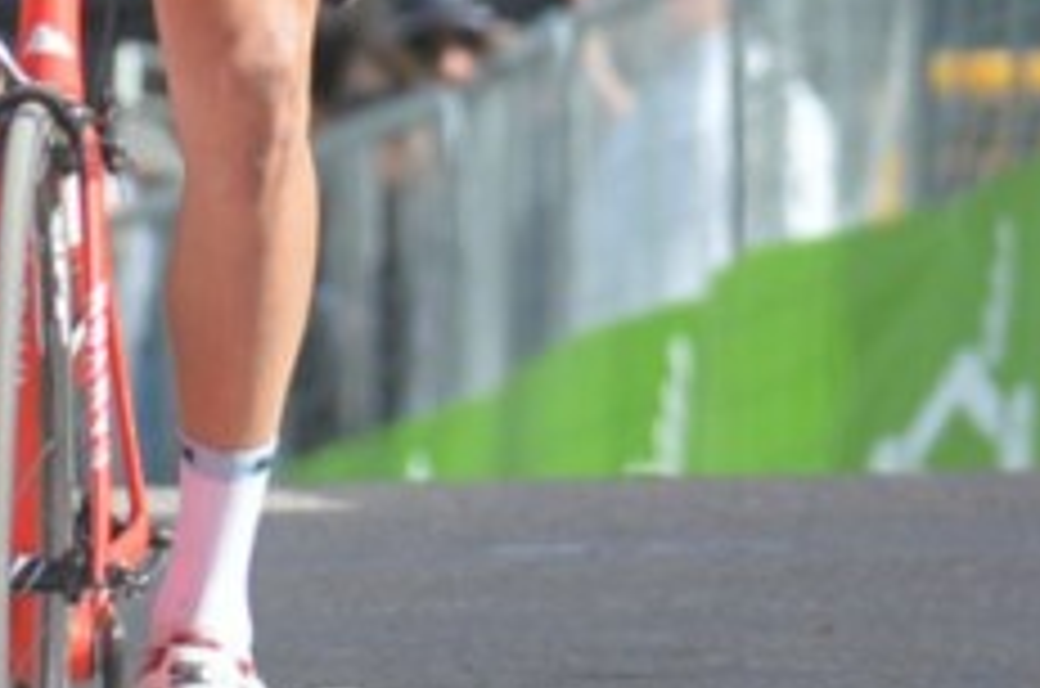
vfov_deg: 0.7
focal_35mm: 2080
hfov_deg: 1.0
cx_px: 185
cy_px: -1140
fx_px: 59964
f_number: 6.3
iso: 800
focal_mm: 300
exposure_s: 1/2000
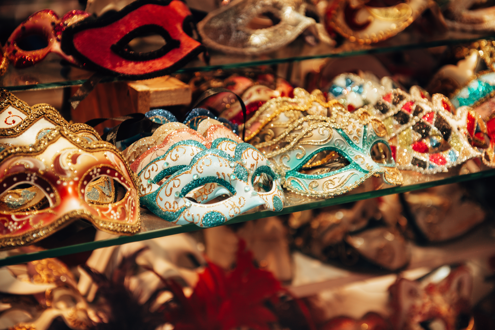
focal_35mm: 70
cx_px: 248
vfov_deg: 19.5
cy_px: 165
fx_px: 963
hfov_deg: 28.8
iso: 200
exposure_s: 1/60
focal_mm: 70
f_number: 3.2
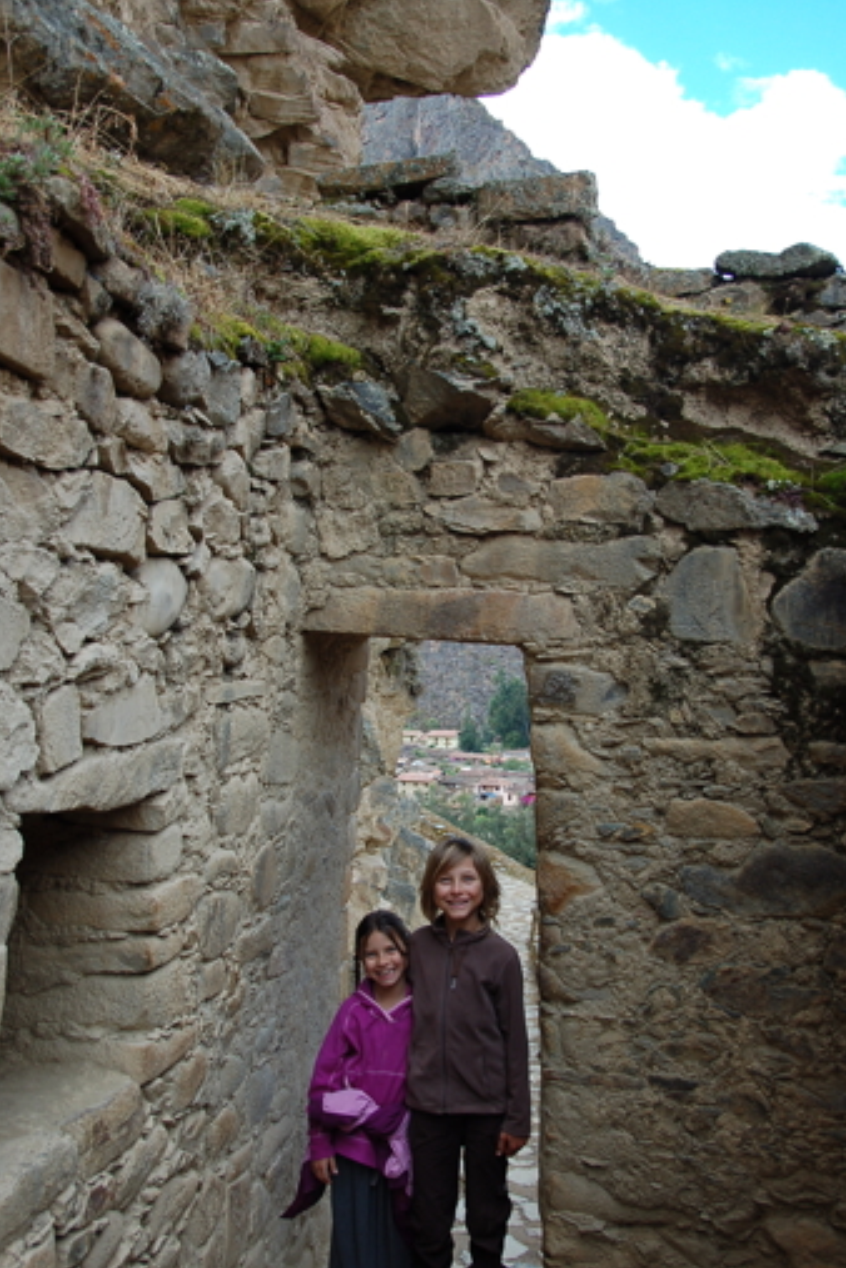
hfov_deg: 34.2
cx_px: 448
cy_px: 685
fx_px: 1375
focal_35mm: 39
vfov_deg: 49.5
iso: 200
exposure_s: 1/160
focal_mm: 24
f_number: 6.3
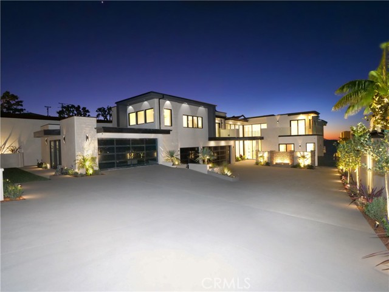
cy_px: 146
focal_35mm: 18
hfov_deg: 87.8
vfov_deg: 71.6
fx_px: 202
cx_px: 194
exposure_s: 1/5
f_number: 8
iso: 3200
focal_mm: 9
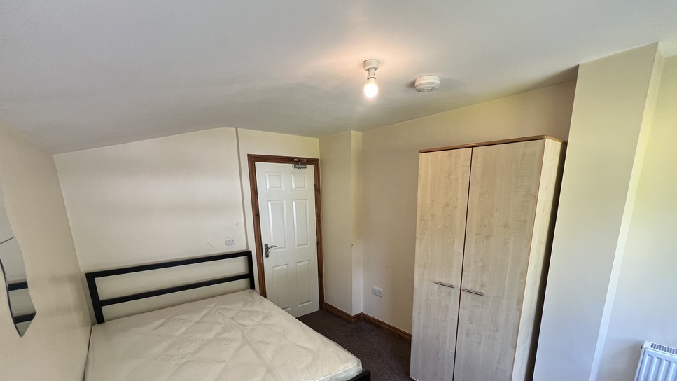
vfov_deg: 67.8
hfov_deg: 102.9
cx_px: 353
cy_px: 265
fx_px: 269
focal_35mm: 15
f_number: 1.8
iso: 160
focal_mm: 1.57
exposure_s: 1/99
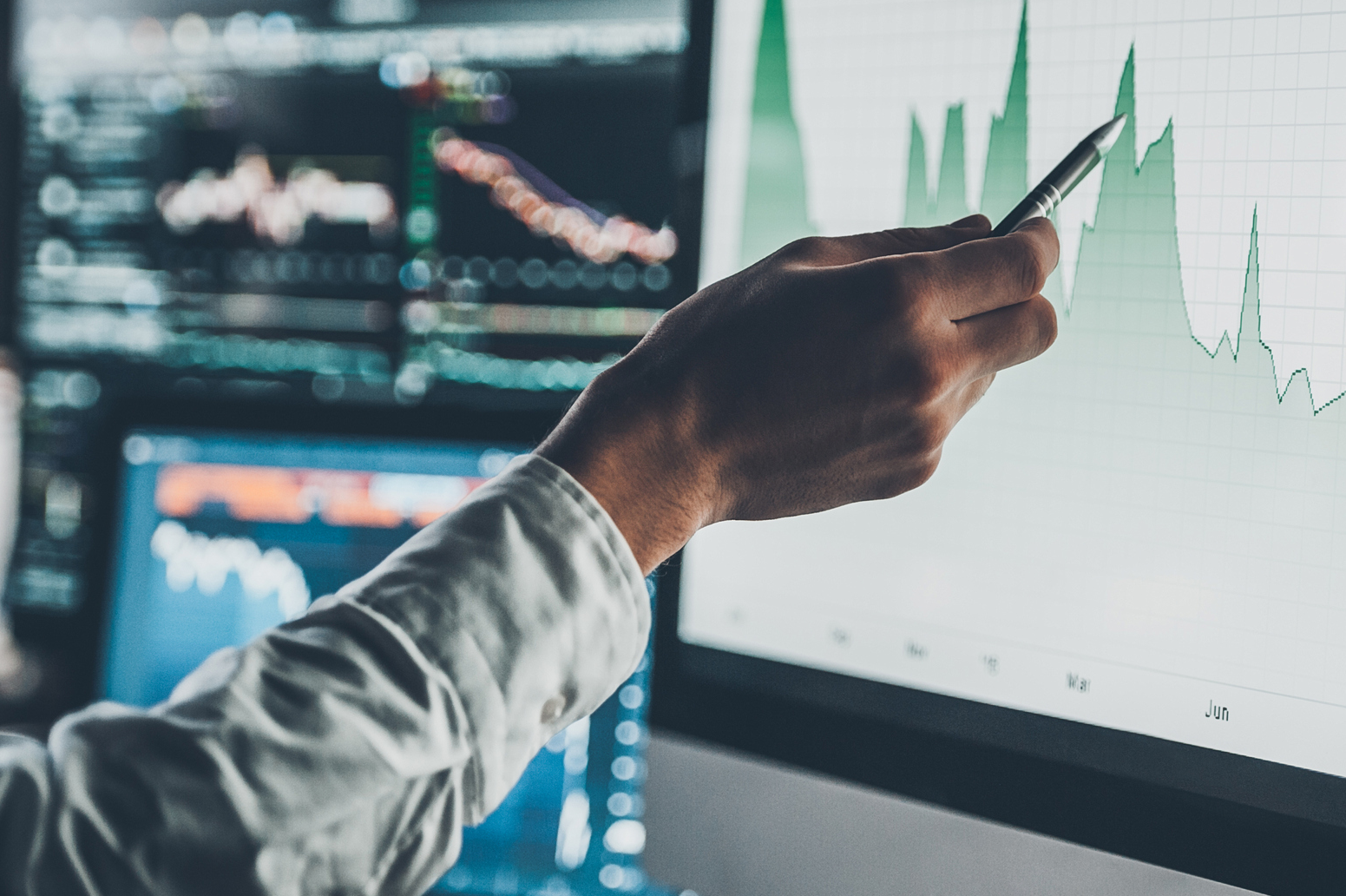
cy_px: 427
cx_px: 820
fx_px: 4857
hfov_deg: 15.8
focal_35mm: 130
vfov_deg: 10.5
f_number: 2.8
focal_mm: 95
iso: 320
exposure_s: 1/30
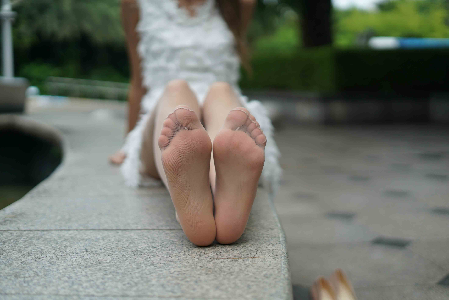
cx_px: 224
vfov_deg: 27.0
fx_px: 624
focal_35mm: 50
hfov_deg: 39.6
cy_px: 150
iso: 320
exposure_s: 1/6400
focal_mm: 50
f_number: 2
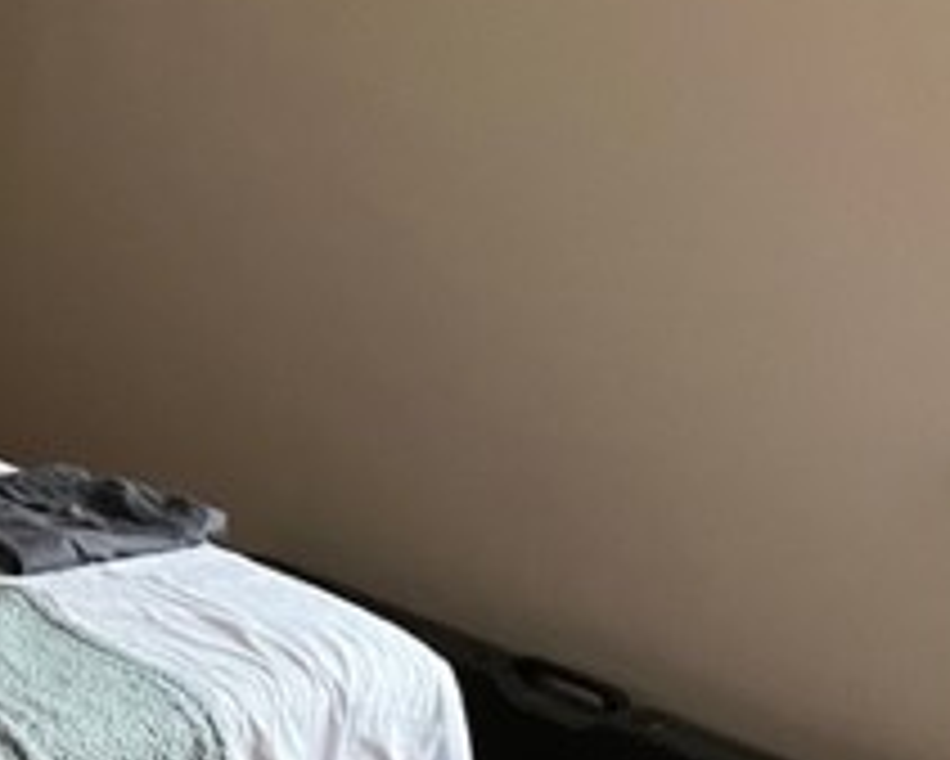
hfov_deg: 21.6
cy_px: 148
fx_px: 2166
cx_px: -378
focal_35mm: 77
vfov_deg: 19.7
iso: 500
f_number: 1.6
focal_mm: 5.1
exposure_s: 1/47
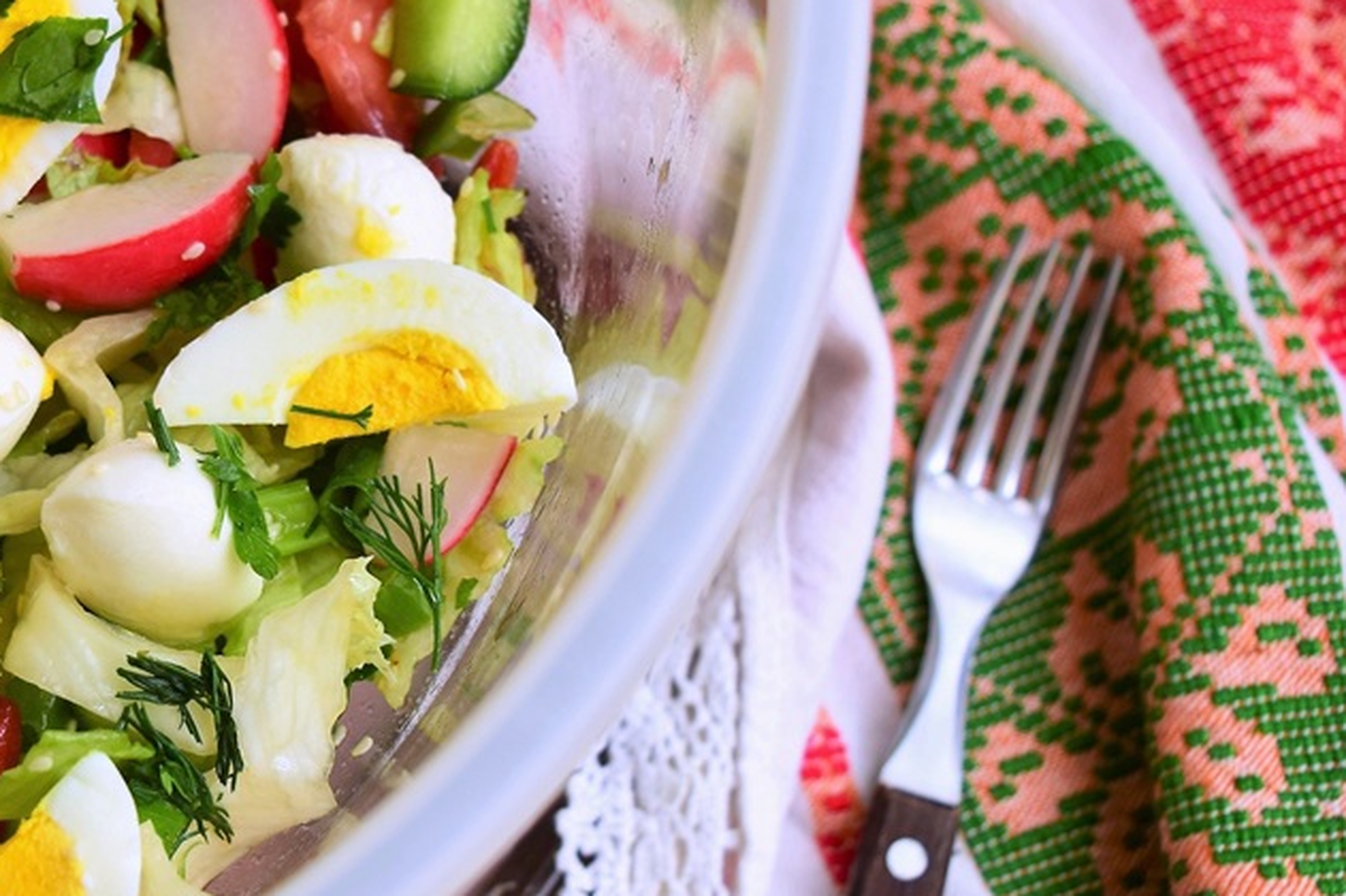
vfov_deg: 19.4
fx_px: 2616
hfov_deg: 28.1
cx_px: 228
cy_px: 389
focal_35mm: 70
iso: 125
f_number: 4
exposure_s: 1/160
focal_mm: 23
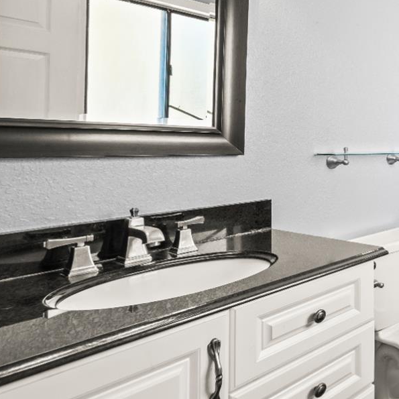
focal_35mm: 30
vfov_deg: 53.2
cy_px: 139
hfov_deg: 38.0
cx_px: 494
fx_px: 391
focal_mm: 14
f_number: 8
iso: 200
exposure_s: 1
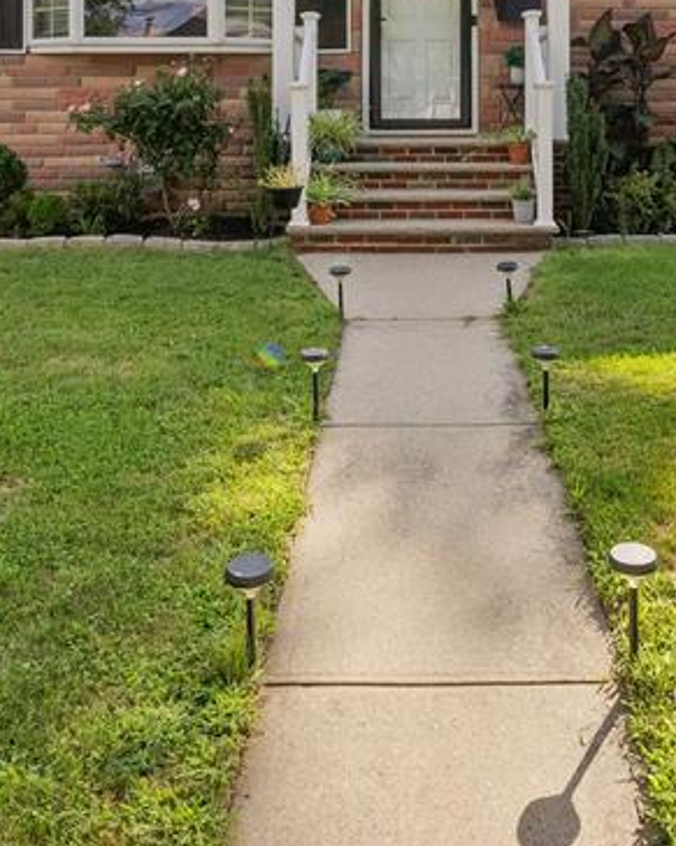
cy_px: 164
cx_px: 416
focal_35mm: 37
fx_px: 926
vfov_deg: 46.4
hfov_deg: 39.9
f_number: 8
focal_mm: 14
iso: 500
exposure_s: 1/640
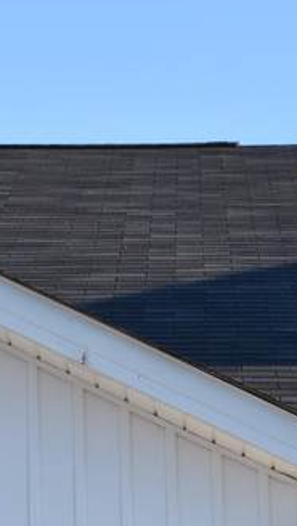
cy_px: 662
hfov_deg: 6.4
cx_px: 217
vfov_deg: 11.1
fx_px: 2655
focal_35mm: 190
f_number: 8
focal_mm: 31
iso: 220
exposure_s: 1/250
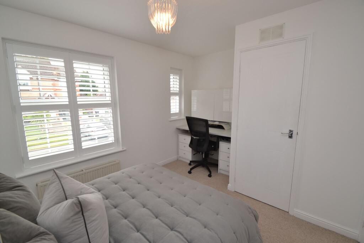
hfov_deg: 100.4
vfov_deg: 77.3
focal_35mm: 15
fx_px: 152
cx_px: 182
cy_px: 122
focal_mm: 10
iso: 400
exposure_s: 1/100
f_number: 5
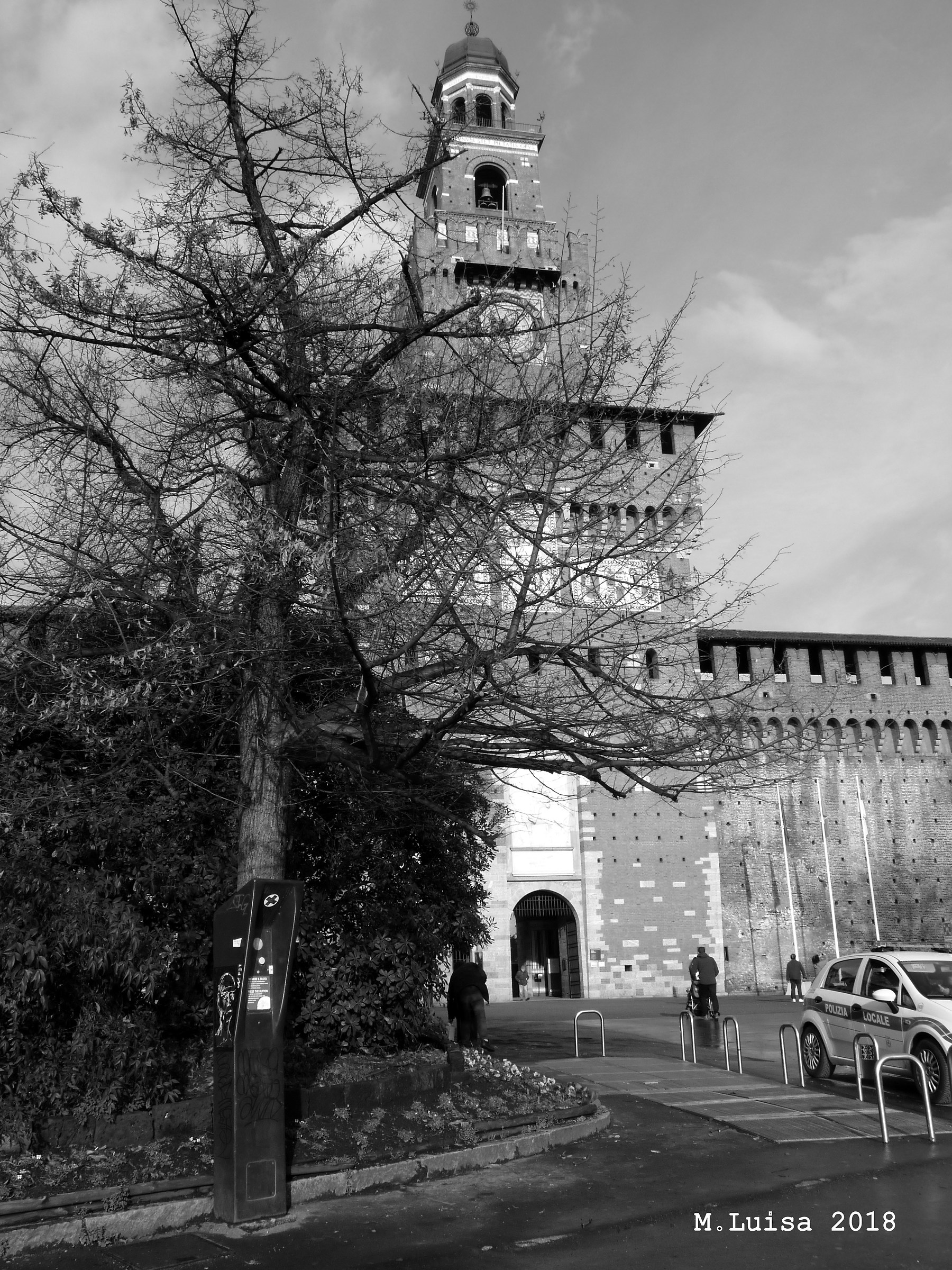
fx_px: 1137
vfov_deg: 58.4
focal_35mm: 31
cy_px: 635
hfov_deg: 45.4
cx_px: 476
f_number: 5
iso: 80
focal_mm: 5.5
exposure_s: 1/200
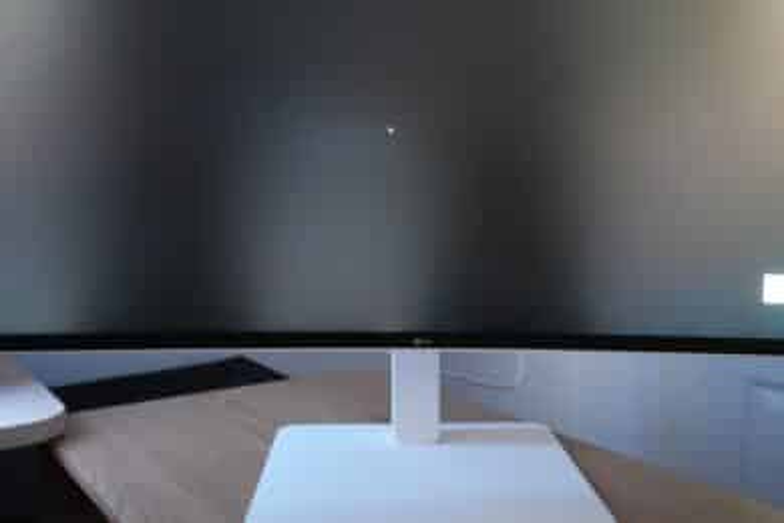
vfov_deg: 36.9
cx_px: 392
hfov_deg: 53.1
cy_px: 262
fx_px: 784
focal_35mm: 36
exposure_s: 1/8
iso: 6400
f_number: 7.1
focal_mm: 36
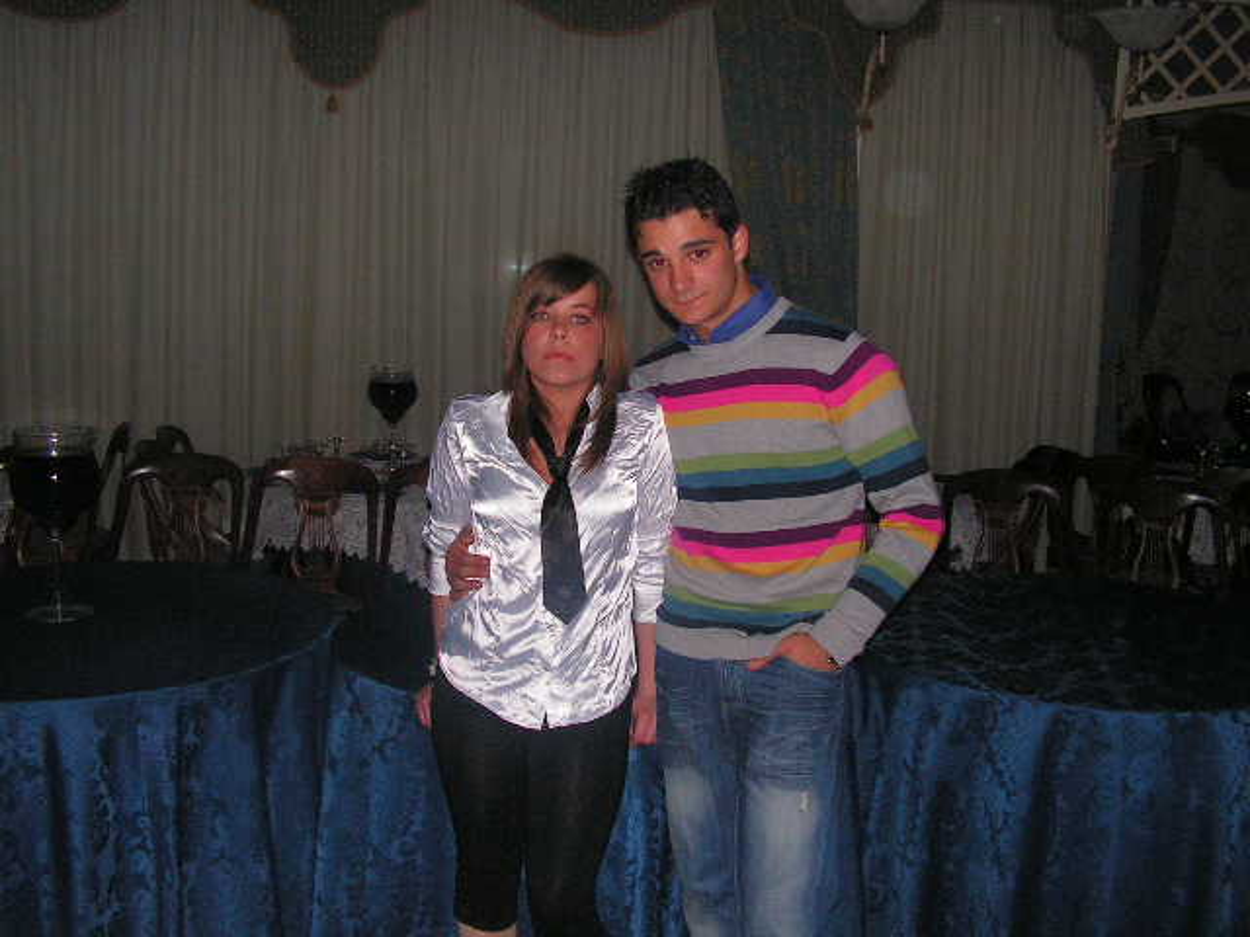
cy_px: 468
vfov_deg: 39.7
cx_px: 625
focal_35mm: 36
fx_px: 1300
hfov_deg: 51.4
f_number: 3.2
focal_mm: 6
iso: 200
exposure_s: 1/40
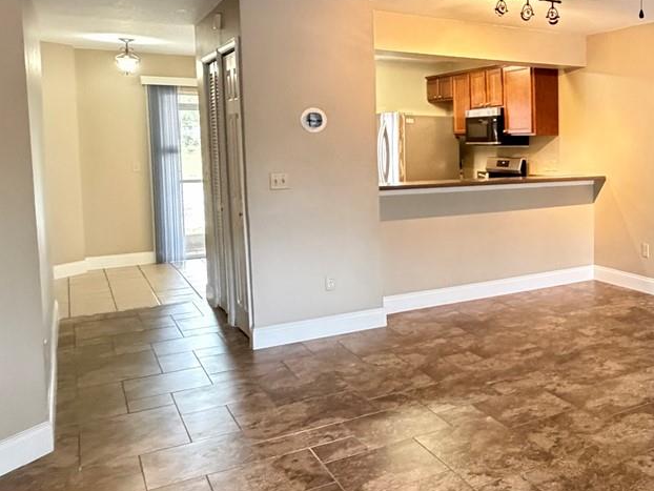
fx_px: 680
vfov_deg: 39.4
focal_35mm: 36
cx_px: 621
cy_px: 186
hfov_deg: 45.1
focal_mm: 2.22
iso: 1000
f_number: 2.2
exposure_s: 1/60
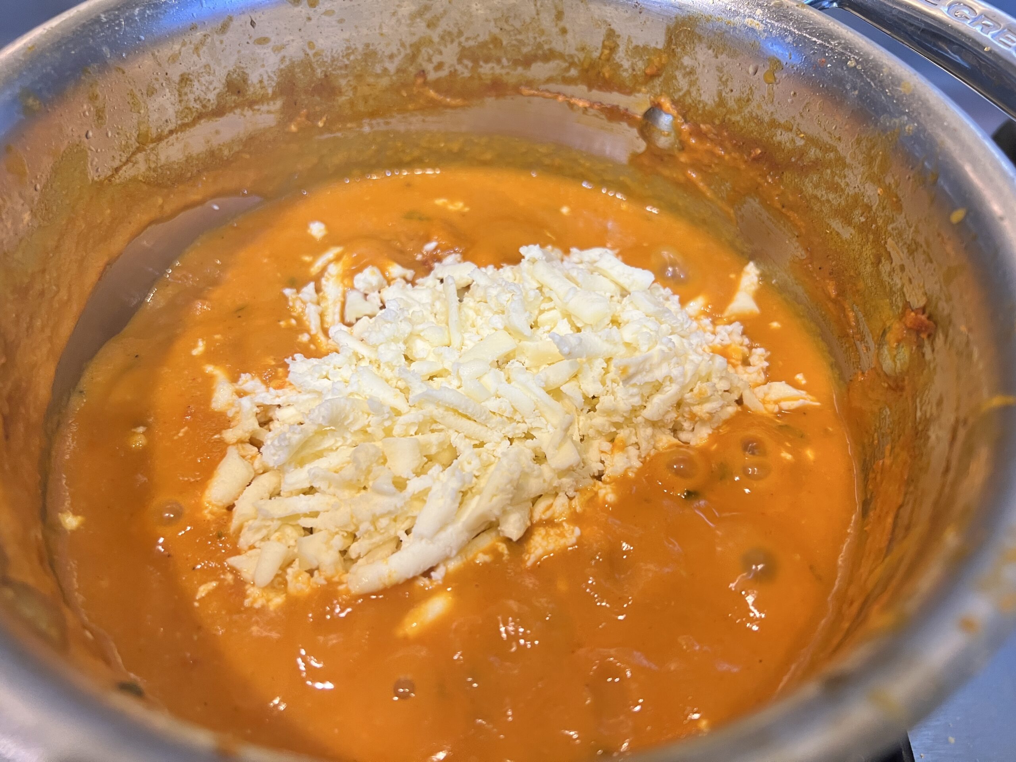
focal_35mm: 26
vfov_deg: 53.1
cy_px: 381
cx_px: 508
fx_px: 763
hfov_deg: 67.3
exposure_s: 1/50
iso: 100
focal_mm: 5.7
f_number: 1.5
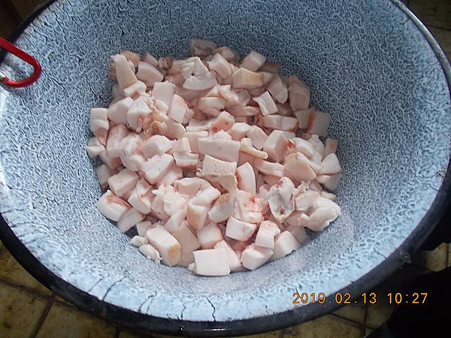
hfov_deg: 67.3
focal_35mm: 26
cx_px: 226
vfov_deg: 53.1
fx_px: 339
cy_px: 169
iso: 200
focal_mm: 4.6
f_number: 3.2
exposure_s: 1/25
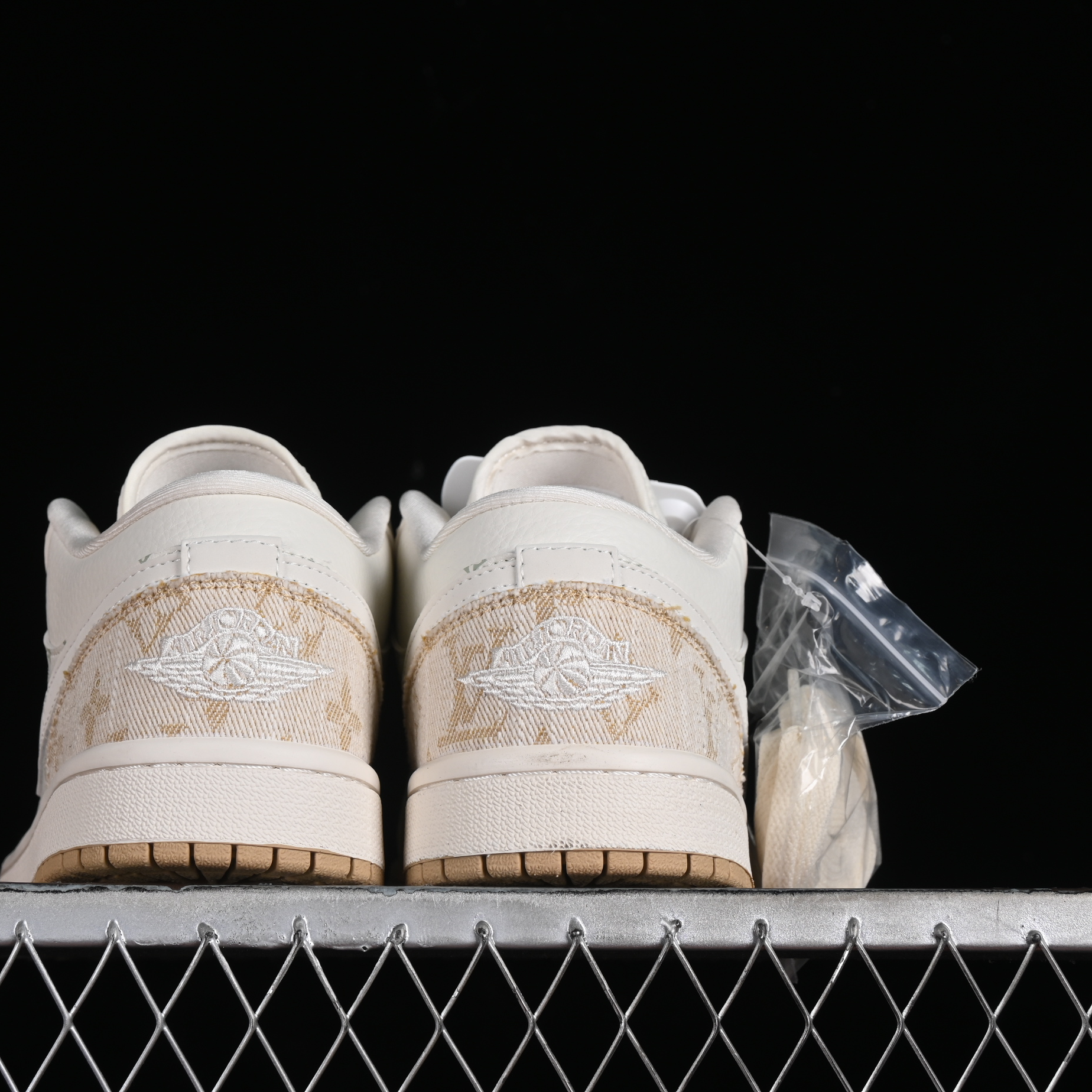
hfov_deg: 18.1
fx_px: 3426
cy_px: 548
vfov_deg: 18.1
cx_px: 415
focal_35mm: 96
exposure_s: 1/80
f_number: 8
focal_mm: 50
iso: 160
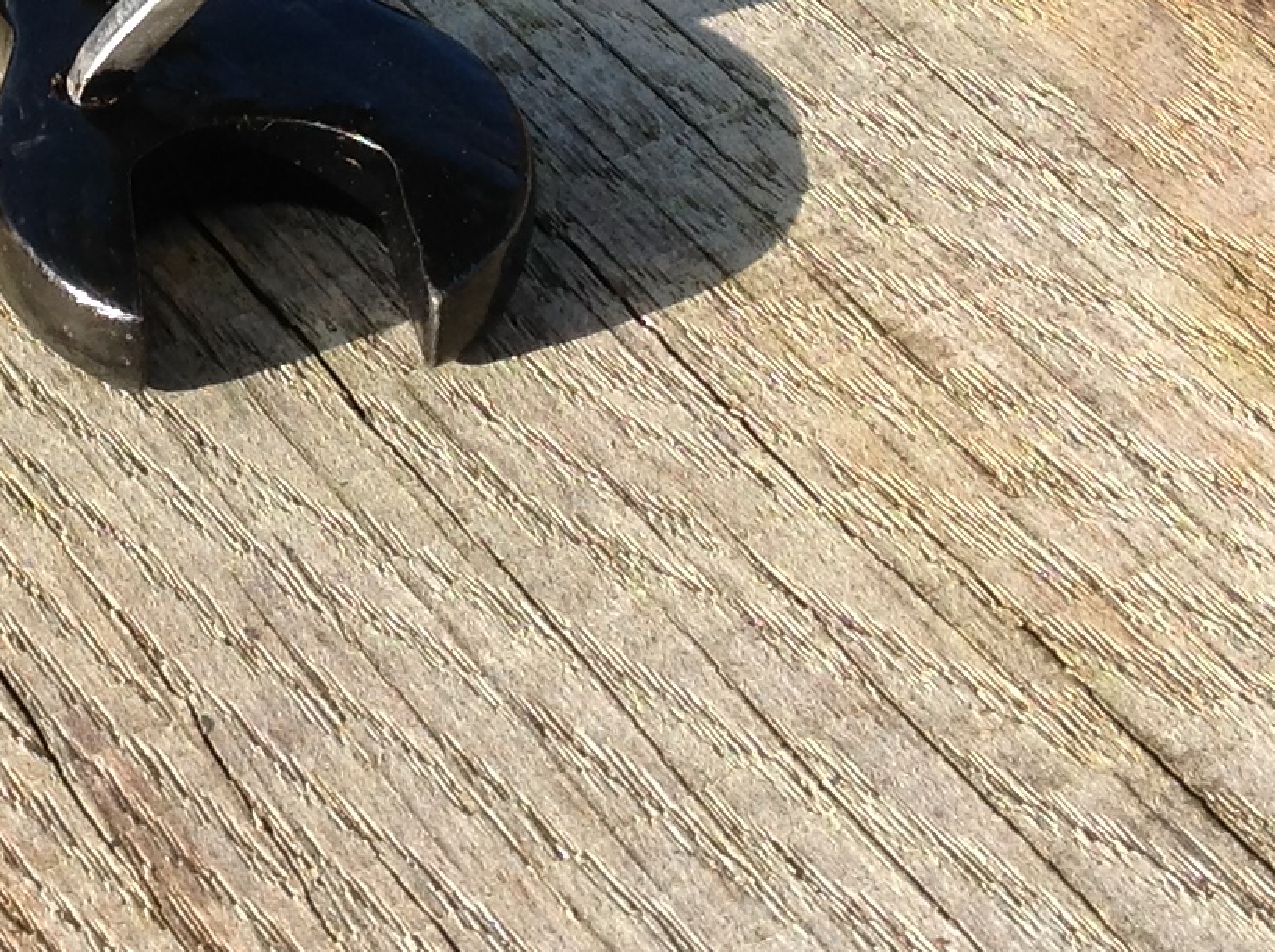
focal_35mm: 111
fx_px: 4082
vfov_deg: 13.0
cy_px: -170
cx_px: 20
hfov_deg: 17.4
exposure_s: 1/540
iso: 50
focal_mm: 4.28
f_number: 2.4
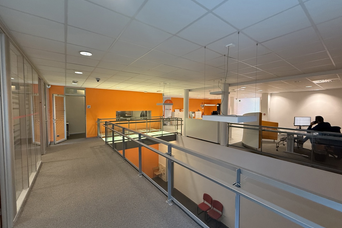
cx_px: 172
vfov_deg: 77.3
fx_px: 142
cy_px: 114
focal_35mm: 15
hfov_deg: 100.4
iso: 400
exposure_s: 1/100
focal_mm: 2.22
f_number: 2.2
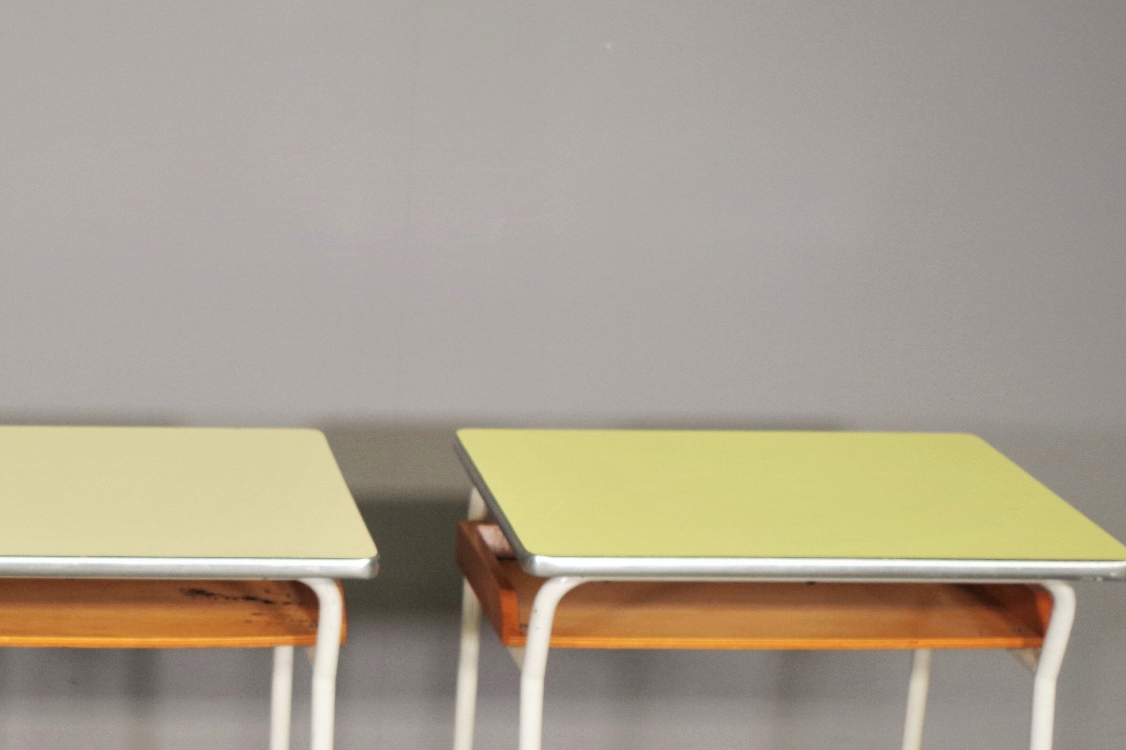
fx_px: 2189
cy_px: 497
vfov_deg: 19.4
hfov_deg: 27.6
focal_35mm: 70
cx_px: 69
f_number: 4
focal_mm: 20
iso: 400
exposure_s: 1/60
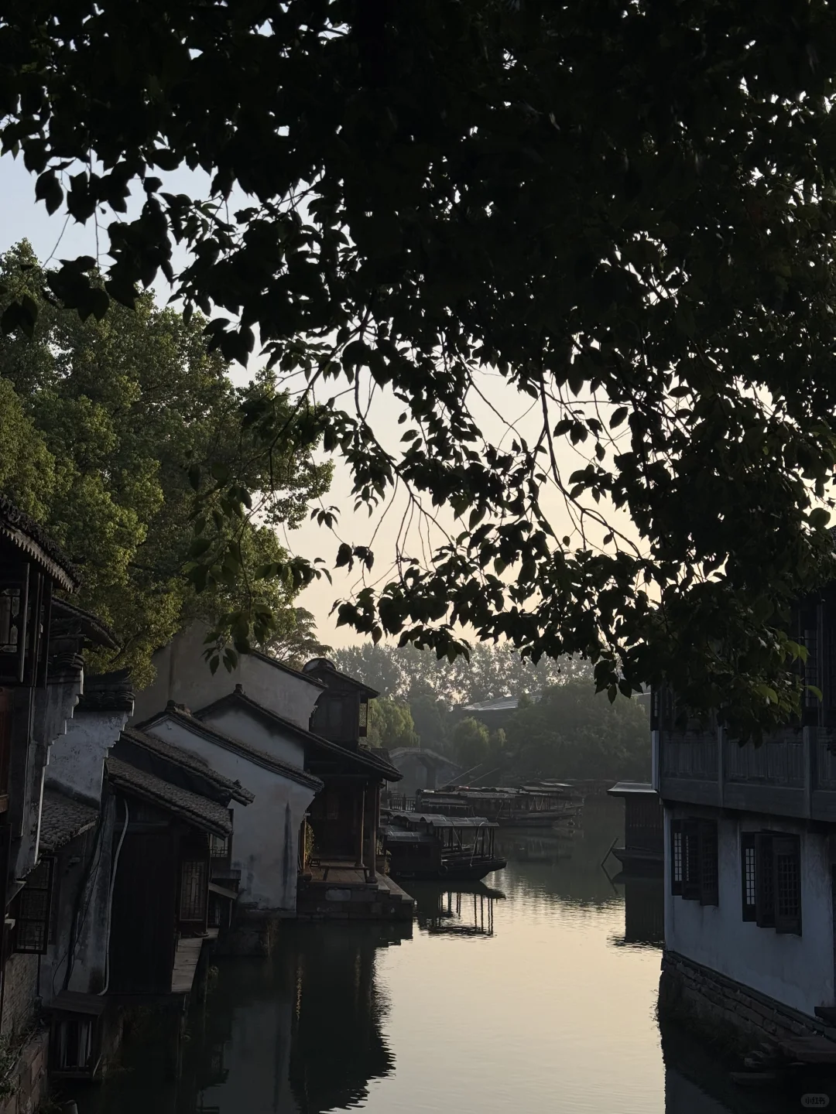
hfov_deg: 30.3
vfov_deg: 39.7
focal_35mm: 48
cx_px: 418
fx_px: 1546
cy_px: 557
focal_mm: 6.76
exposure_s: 1/2146
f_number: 1.78
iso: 64
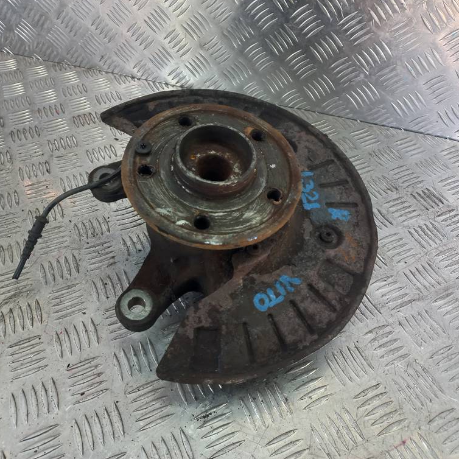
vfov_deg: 54.0
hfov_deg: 54.0
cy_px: 227
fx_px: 450
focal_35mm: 30
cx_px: 219
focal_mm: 4.6
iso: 40
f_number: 1.8
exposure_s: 1/50
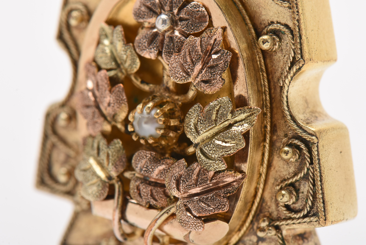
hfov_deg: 16.1
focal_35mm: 128
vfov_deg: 10.8
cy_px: 122
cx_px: 183
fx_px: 1297
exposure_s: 1/125
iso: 100
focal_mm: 85
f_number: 20
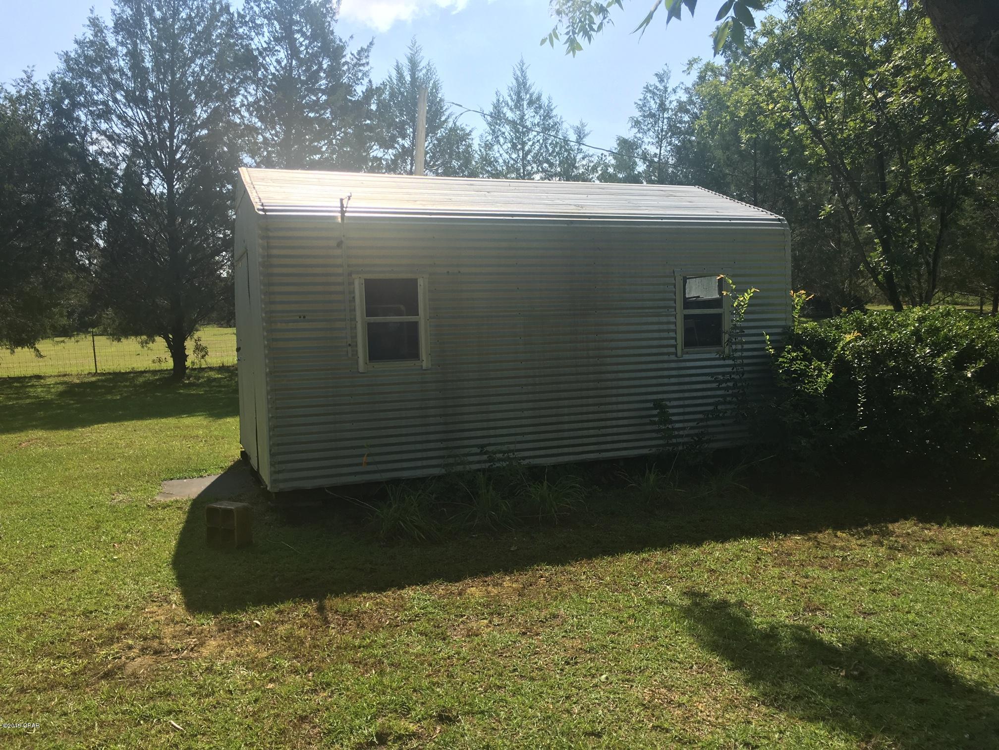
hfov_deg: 61.7
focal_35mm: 29
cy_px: 375
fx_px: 837
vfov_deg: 48.2
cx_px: 500
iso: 25
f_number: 2.2
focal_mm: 4.15
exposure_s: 1/1083
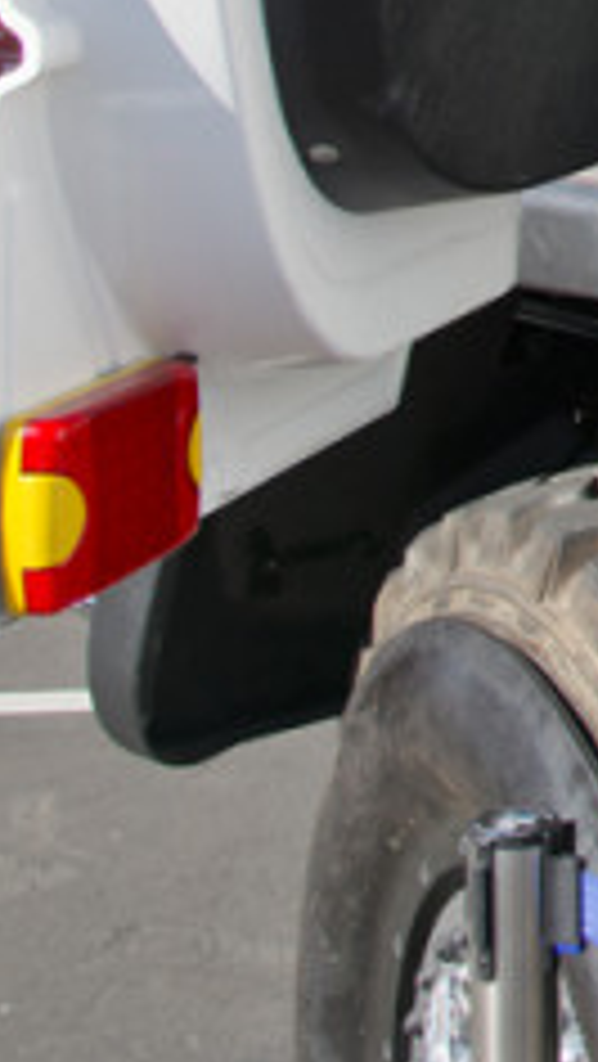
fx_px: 3068
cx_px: 1410
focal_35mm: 109
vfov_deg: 18.2
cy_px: -333
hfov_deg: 9.9
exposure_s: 1/320
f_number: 8
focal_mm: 24
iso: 200
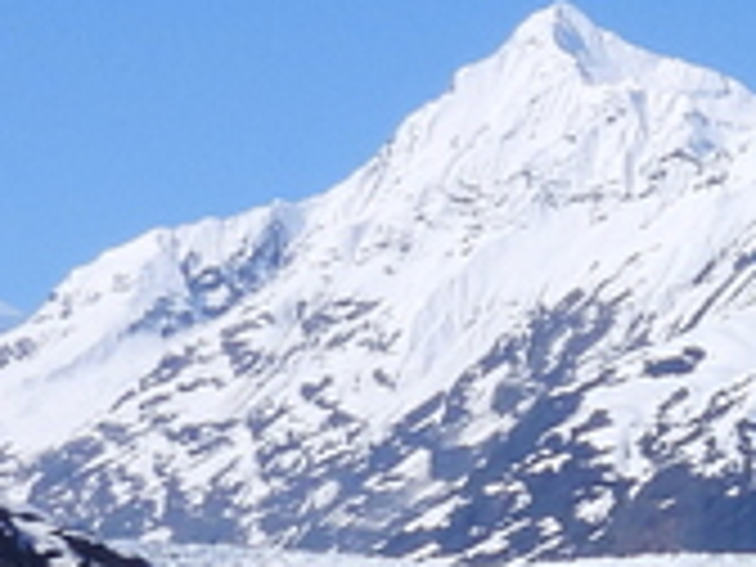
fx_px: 5809
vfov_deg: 5.6
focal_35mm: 266
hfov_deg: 6.6
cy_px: 166
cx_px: 2421
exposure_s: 1/1600
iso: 100
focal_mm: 6.2
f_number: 4.5
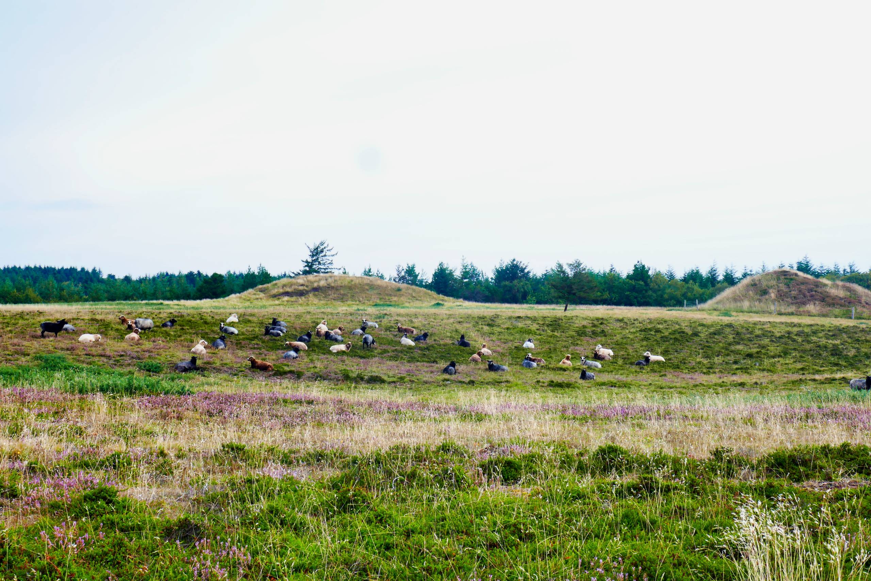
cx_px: 436
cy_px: 290
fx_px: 1306
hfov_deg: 36.9
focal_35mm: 54
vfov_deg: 25.1
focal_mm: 19.6
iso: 125
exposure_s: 1/125
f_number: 5.6
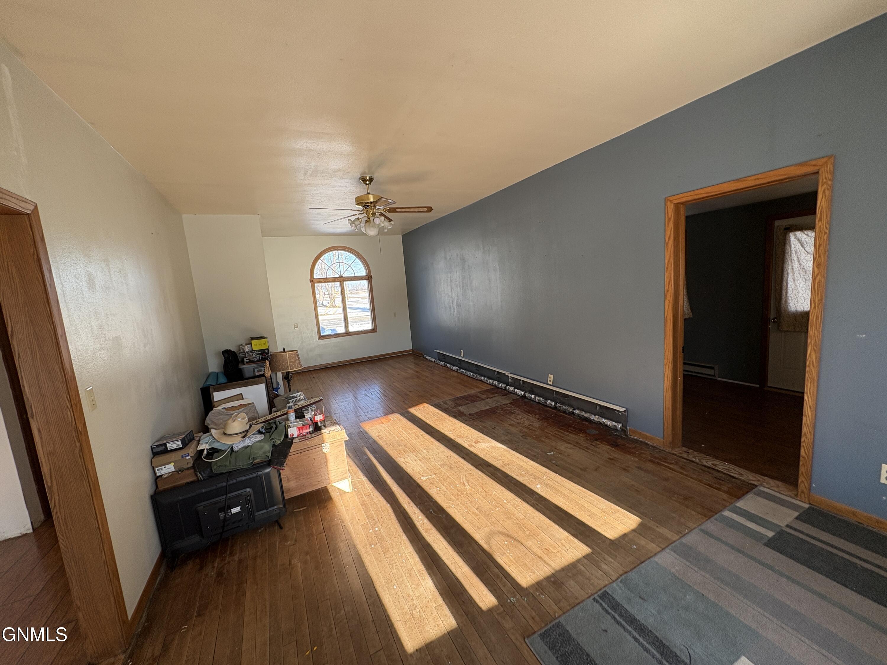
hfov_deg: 102.1
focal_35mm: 14
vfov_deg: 85.7
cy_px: 332
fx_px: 359
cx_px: 444
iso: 64
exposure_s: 1/124
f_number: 2.2
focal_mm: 2.22
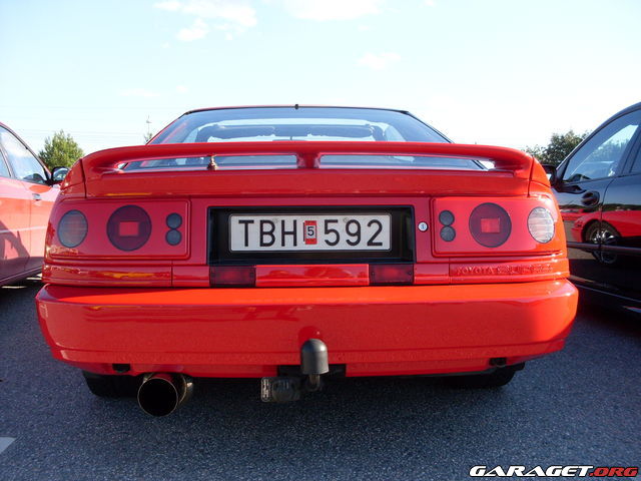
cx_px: 320
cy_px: 240
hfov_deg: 49.0
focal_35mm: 38
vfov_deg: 37.7
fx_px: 704
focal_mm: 6.3
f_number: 2.8
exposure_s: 1/500
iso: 80
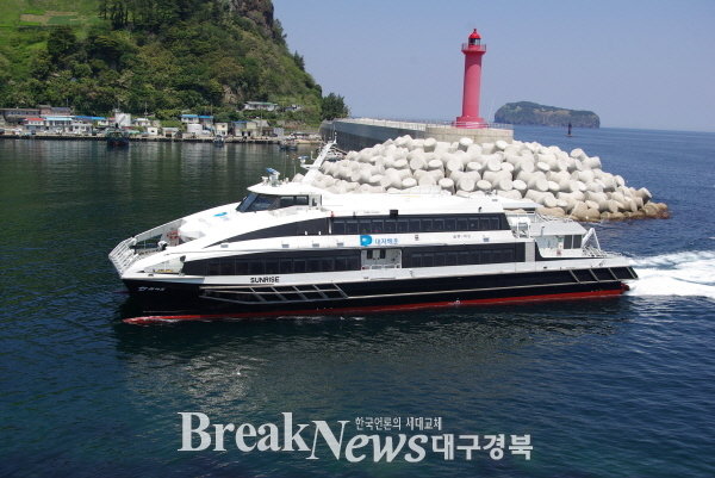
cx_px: 358
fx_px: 775
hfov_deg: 49.5
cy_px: 239
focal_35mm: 39
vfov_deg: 34.3
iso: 100
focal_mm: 26
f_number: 8
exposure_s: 1/320
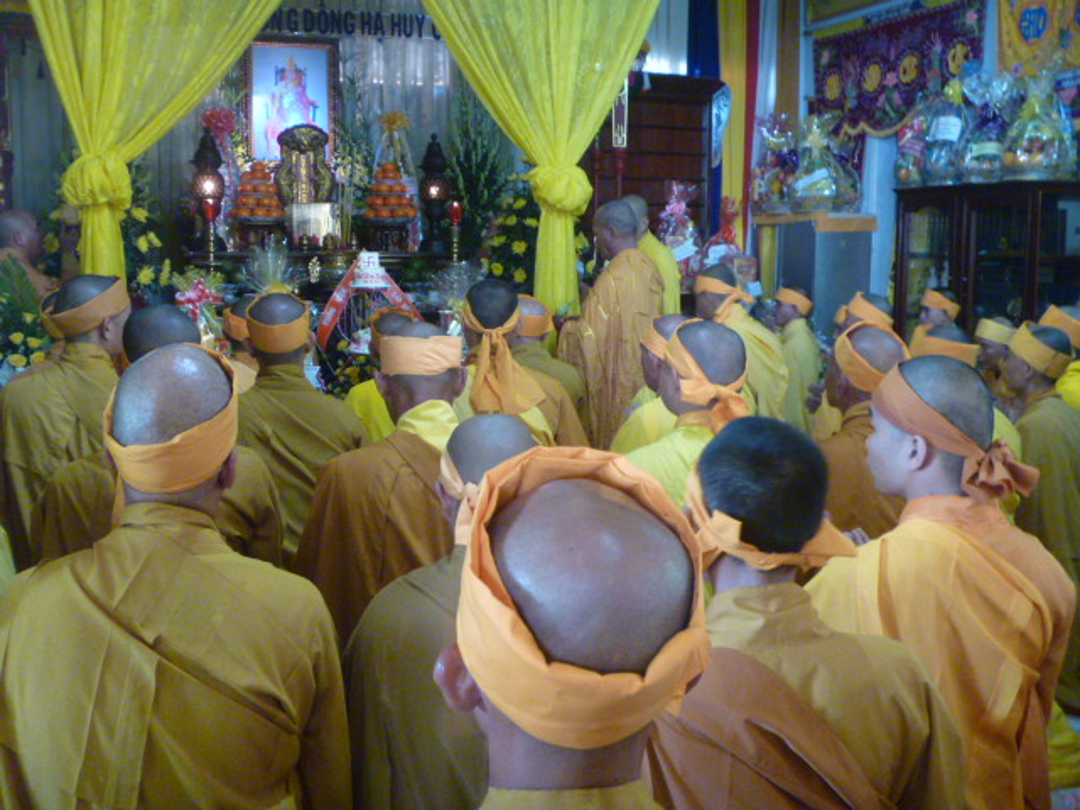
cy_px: 405
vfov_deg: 40.7
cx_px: 540
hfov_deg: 52.6
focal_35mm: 35
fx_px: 1092
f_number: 3.5
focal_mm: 6.3
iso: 400
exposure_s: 1/8
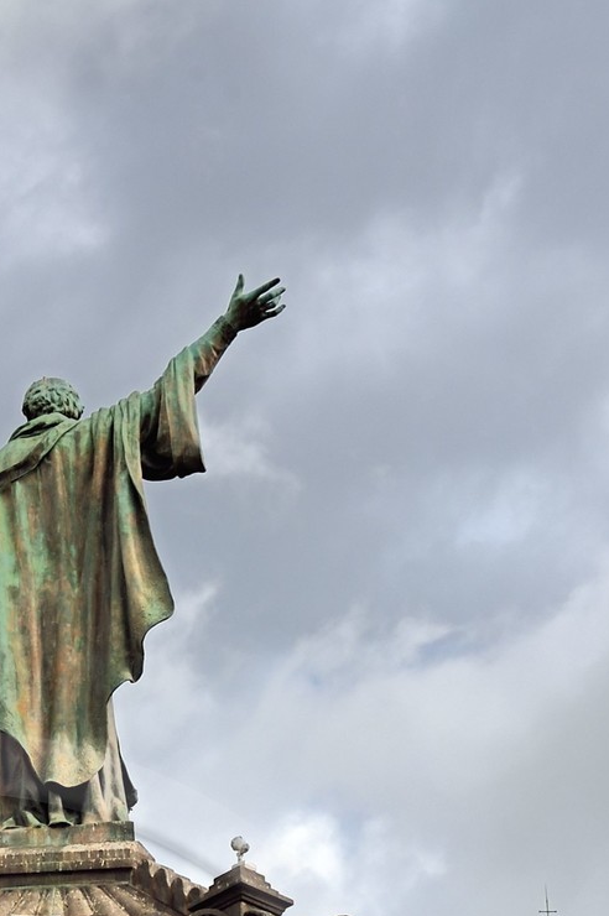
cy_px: 1308
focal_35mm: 104
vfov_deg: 17.9
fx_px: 2644
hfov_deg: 12.9
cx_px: -68
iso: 200
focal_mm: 32
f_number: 13
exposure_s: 1/250
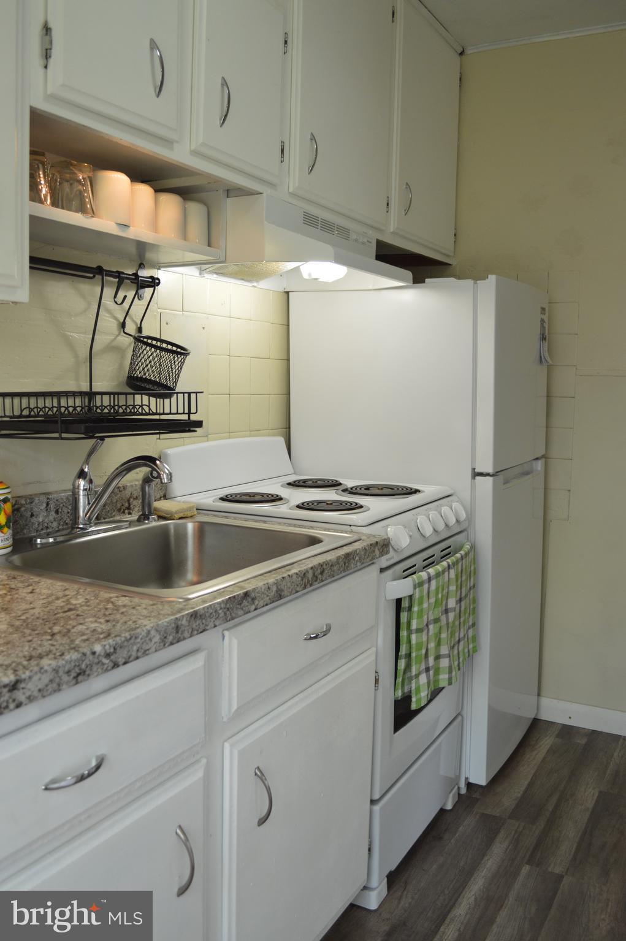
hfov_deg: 43.5
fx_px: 784
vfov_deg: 62.0
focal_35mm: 30
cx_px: 313
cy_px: 470
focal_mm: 20
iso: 400
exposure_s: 1/40
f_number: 3.8
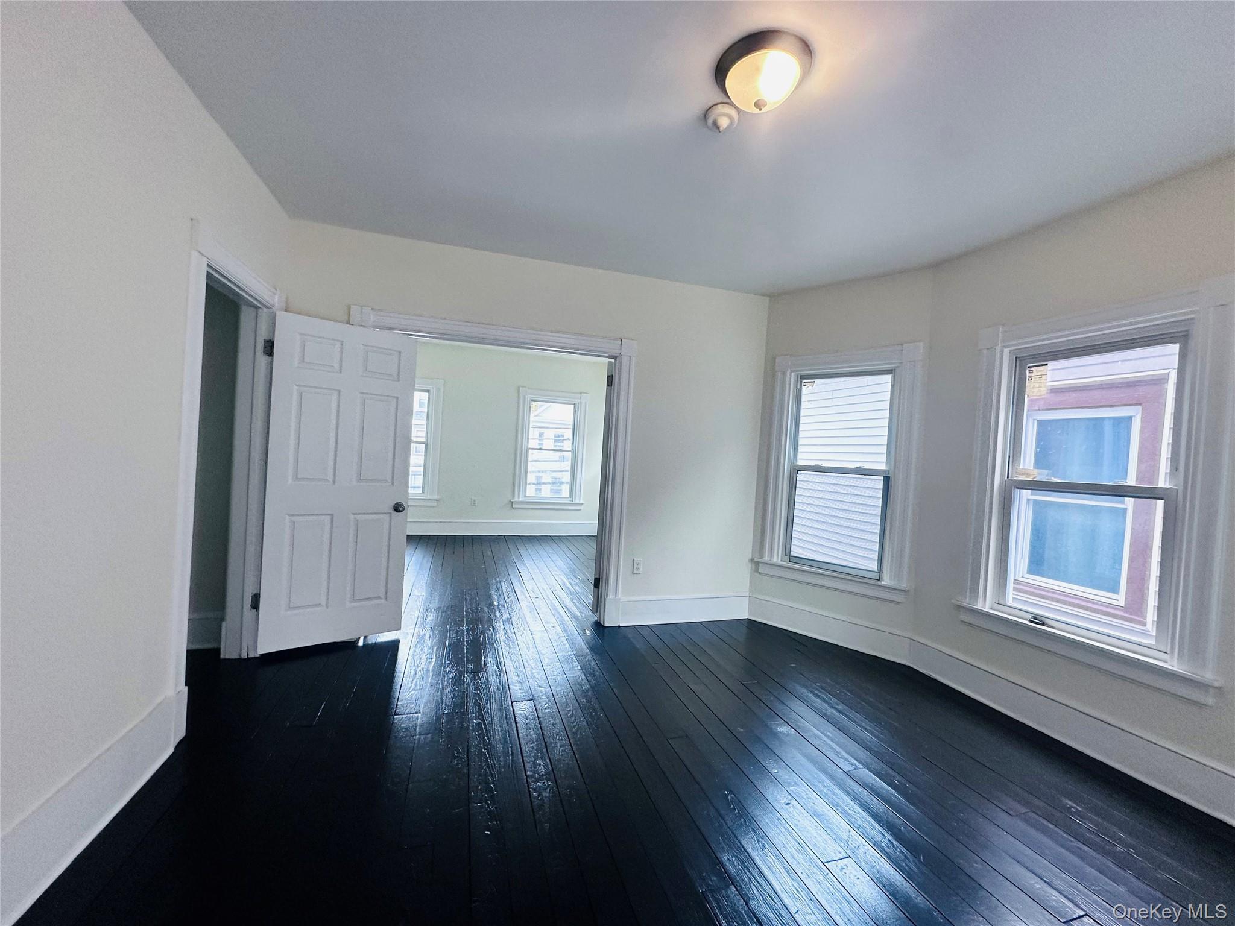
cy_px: 463
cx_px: 618
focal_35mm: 14
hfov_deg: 102.1
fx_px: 499
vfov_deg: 85.7
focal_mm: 2.22
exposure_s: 1/120
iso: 160
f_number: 2.2
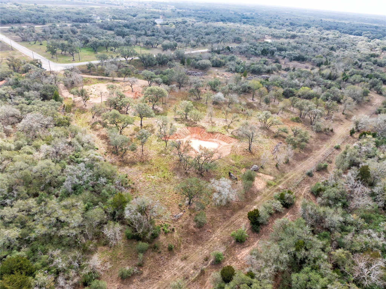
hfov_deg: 71.6
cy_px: 144
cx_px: 193
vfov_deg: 56.8
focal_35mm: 24
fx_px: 267
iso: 230
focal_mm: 12.29
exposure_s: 1/1600
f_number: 2.8
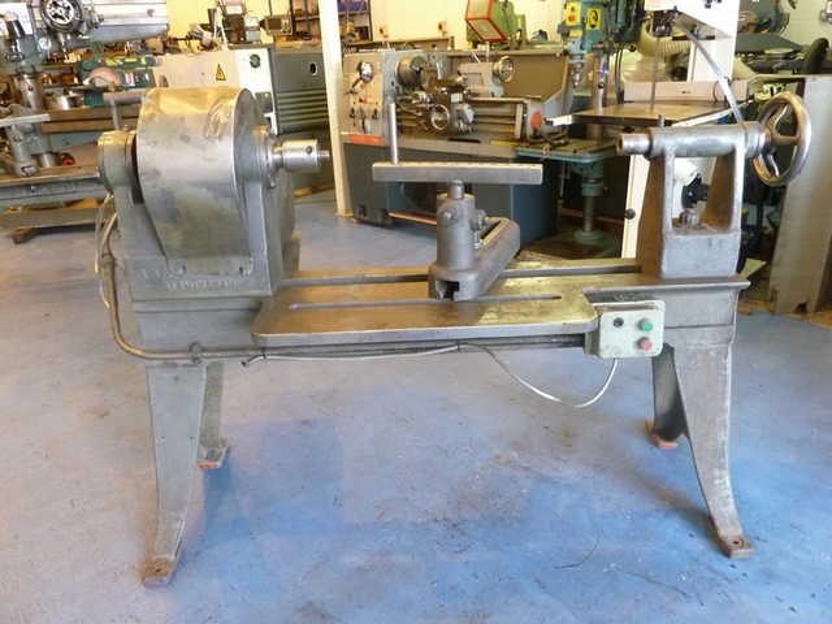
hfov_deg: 69.4
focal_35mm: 25
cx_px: 416
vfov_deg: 54.9
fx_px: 601
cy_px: 312
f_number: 3.3
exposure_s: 1/30
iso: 400
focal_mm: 4.1
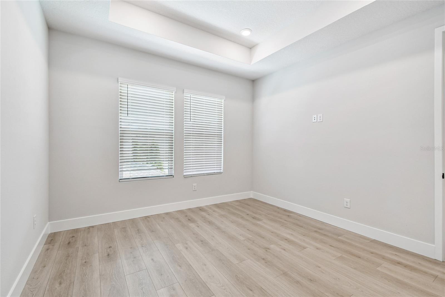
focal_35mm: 15
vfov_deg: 77.3
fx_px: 185
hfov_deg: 100.4
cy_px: 148
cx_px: 222
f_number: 7.1
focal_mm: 10
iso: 100
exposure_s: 1/25
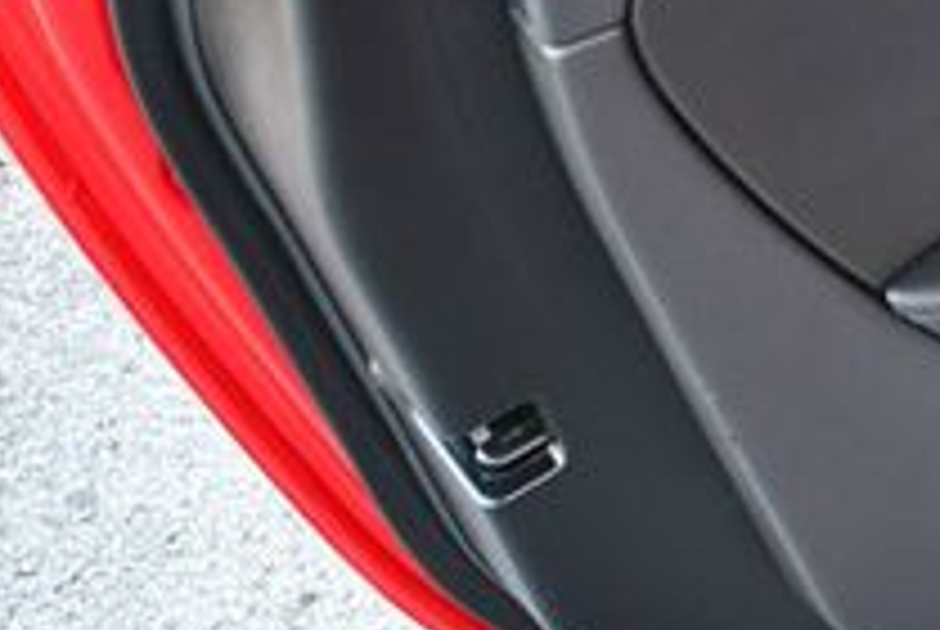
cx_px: 1426
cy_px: -36
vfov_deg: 12.3
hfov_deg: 16.8
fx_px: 2876
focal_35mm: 110
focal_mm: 18
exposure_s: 1/125
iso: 900
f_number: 3.5
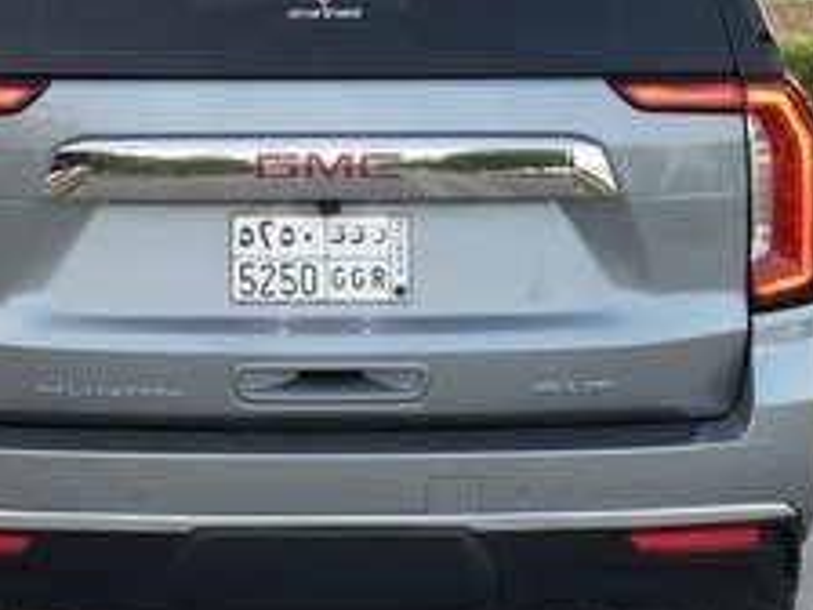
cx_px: 241
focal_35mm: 106
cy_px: 147
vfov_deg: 13.9
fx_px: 2490
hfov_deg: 18.5
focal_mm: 6
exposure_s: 1/60
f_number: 2.4
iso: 32
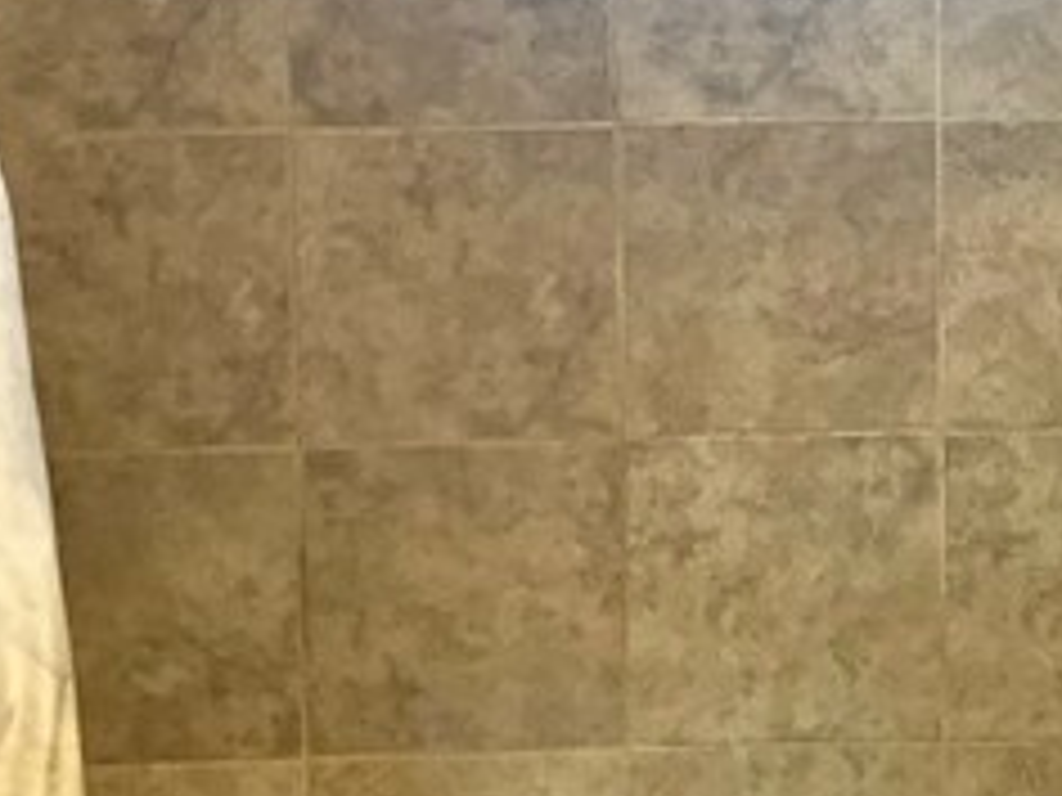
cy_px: 76
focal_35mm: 113
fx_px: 3467
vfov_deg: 13.0
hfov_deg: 17.3
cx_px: 828
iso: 200
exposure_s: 1/60
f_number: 1.8
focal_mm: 4.25
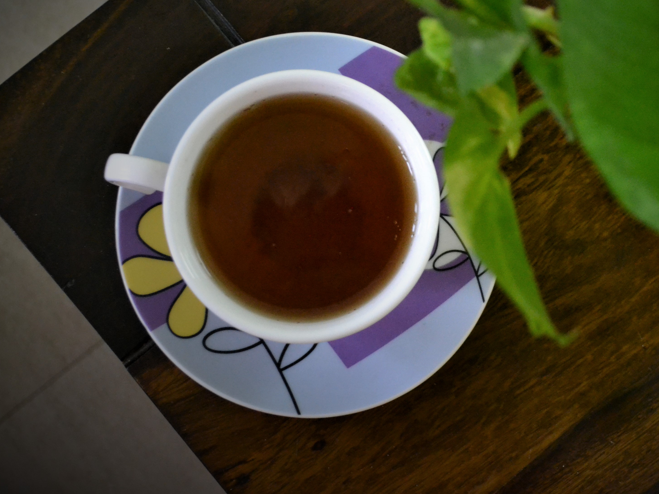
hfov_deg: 21.4
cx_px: 481
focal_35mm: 91
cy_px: 172
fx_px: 1732
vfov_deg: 16.2
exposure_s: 1/30
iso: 3200
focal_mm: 40
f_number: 5.3
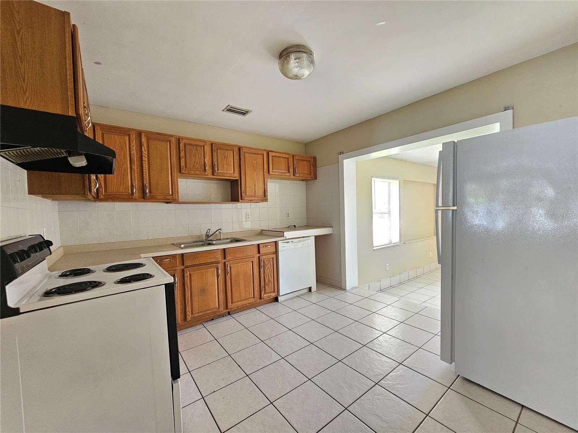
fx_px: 217
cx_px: 289
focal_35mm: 13
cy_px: 216
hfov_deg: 106.2
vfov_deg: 89.9
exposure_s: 1/30
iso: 320
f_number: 2.2
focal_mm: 2.2
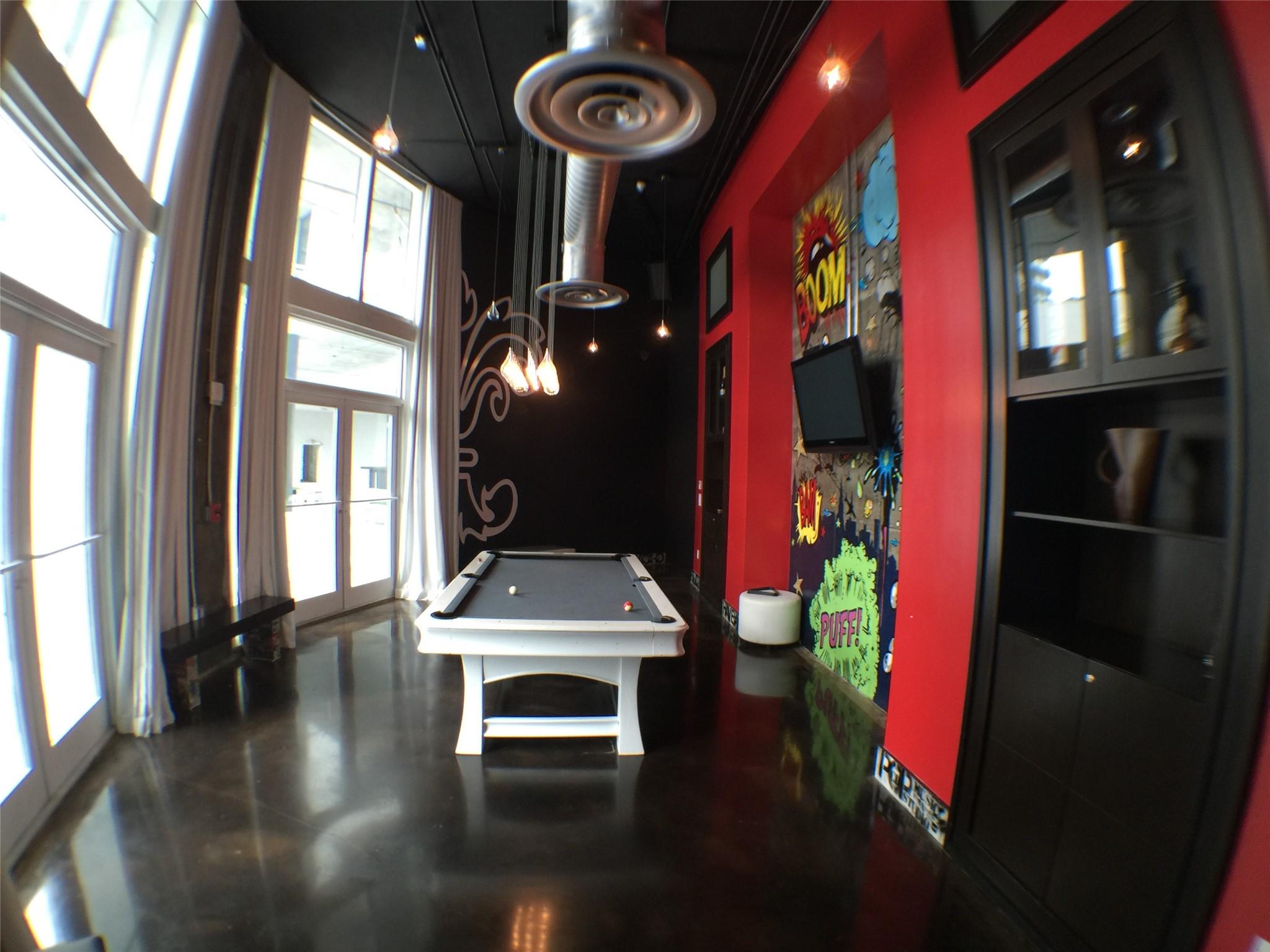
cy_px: 476
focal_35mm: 29
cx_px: 635
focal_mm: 4.15
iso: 32
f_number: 2.2
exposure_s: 1/15
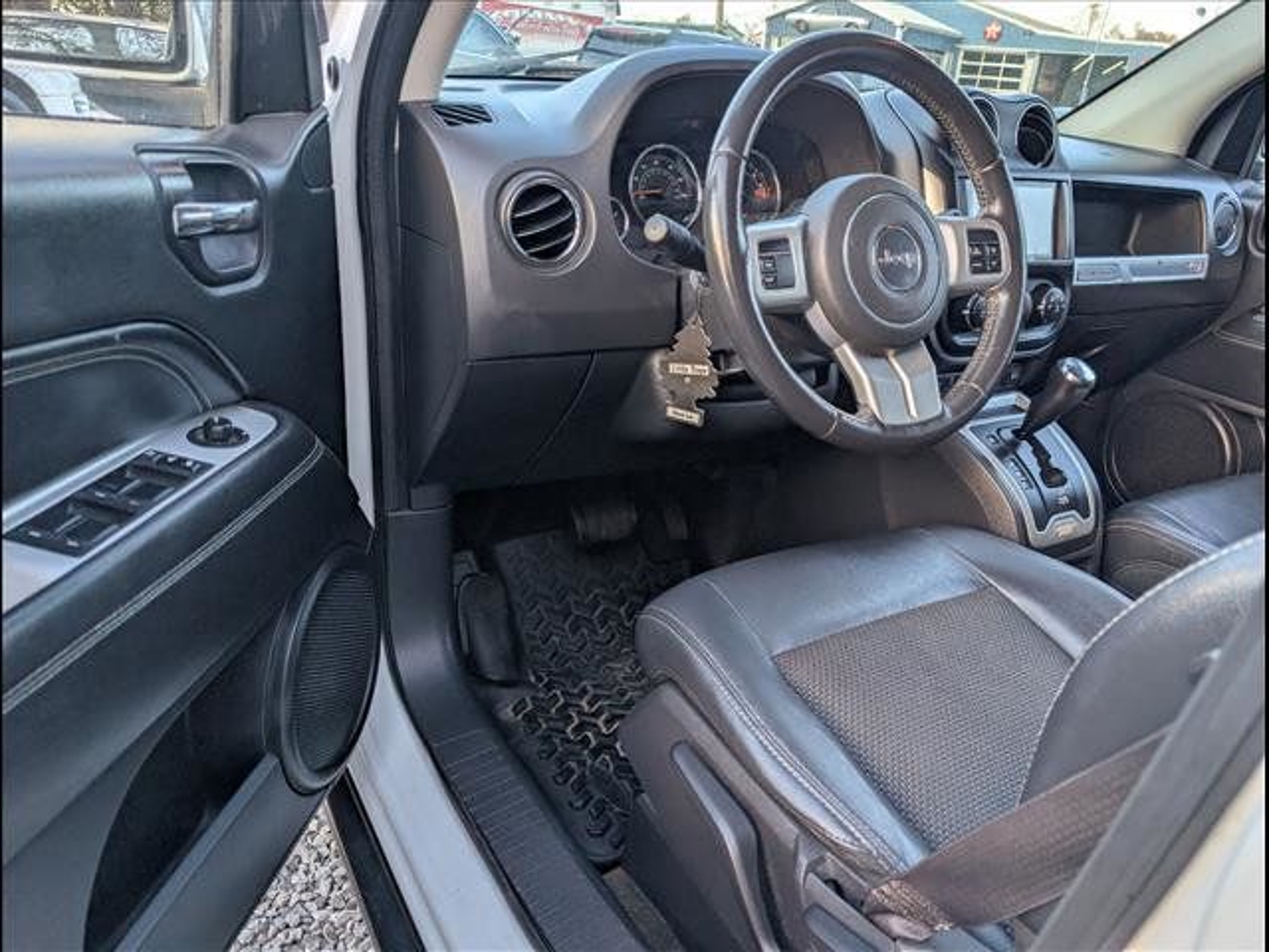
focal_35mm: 24
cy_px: 476
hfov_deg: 71.6
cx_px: 634
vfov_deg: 56.8
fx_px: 880
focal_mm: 6.9
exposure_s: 1/1250
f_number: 1.68
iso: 319
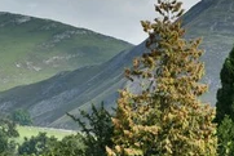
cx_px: 428
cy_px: 179
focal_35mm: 290
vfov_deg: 4.7
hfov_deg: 6.9
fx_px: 1886
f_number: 8
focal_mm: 70
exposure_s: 1/500
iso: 250
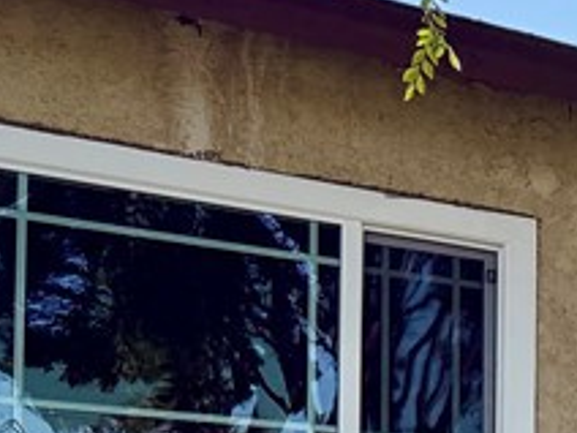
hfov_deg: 13.2
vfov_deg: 12.3
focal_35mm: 116
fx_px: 1934
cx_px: 1334
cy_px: 577
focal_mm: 6.76
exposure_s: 1/3425
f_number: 1.78
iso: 100
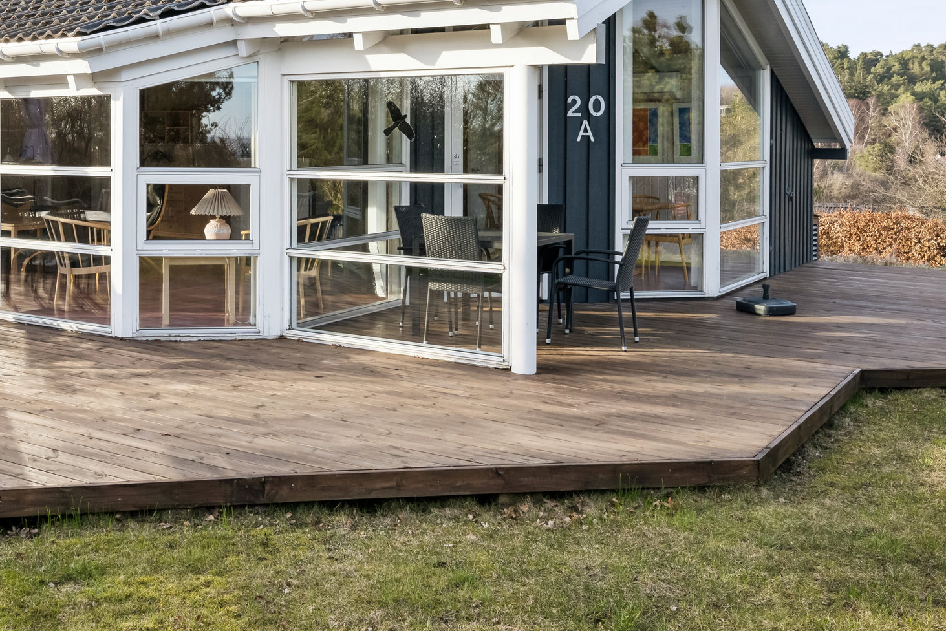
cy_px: 138
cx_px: 249
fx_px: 1078
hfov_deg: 45.9
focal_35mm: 41
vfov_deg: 31.9
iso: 200
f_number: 8
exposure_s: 1/200
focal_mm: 20
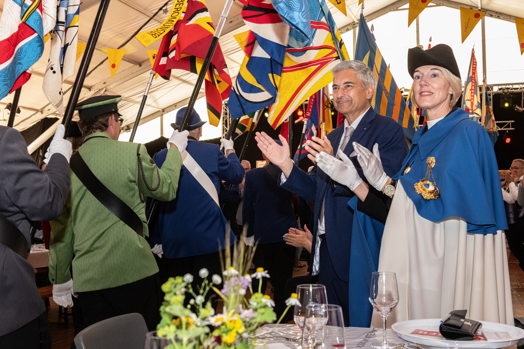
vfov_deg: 31.9
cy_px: 174
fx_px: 611
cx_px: 262
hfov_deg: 46.4
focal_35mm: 42
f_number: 8
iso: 4000
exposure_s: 1/125
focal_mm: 42
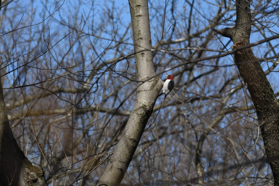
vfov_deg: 1.8
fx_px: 5812
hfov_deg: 2.7
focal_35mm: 750
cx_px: 140
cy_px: 93
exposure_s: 1/800
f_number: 14
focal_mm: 500
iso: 800
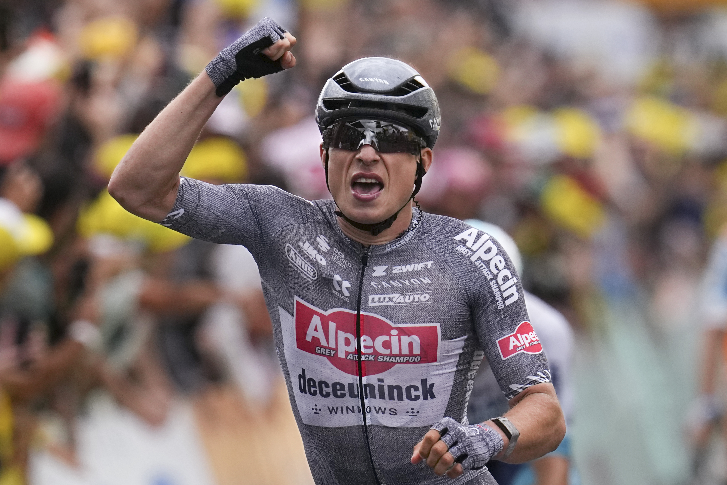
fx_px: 8077
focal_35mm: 400
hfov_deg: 5.2
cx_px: 364
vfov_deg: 3.4
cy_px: 242
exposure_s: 1/5000
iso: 1000
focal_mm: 400
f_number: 4
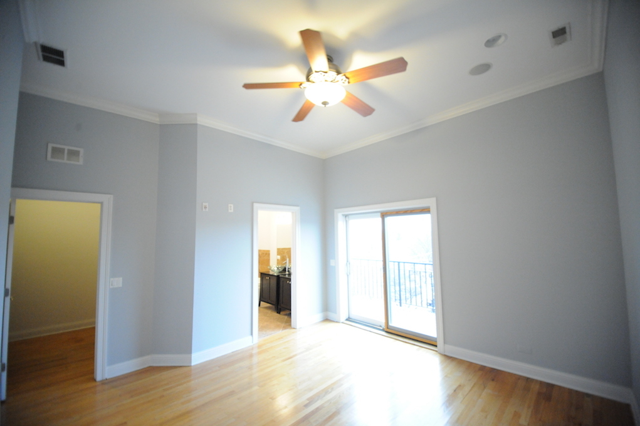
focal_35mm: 15
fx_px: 267
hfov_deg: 100.4
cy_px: 213
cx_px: 320
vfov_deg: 77.3
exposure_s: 1/160
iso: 6400
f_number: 4
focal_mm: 15
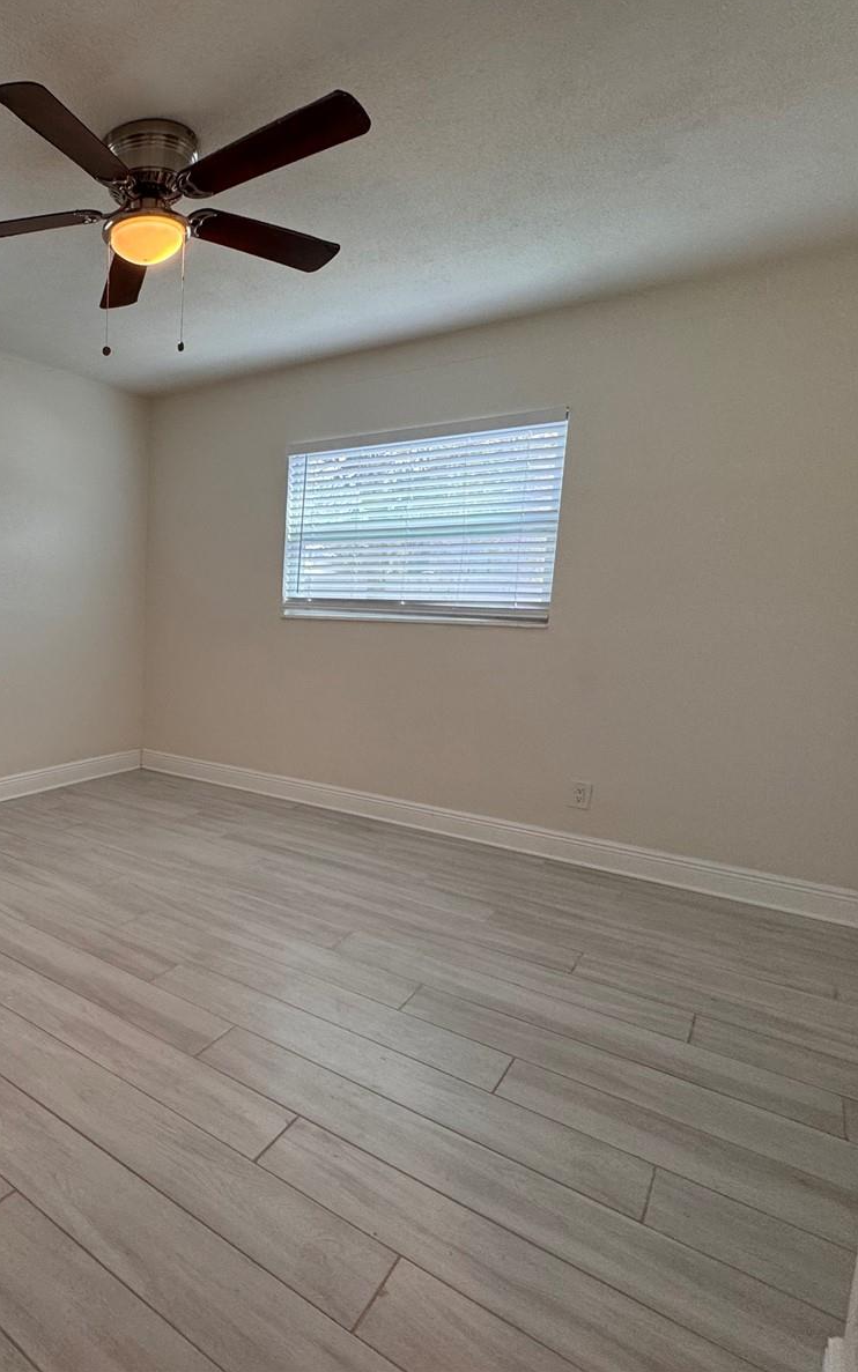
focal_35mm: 20
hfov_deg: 51.6
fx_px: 748
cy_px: 680
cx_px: 64
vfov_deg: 85.1
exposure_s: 1/120
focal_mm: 2.22
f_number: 2.2
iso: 125
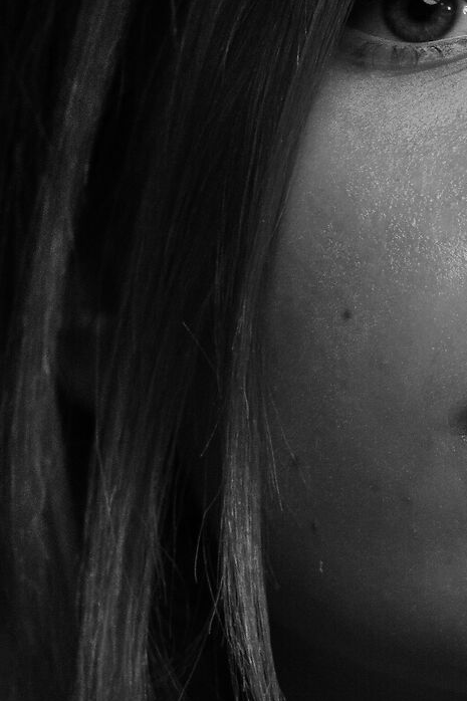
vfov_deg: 3.8
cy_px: 593
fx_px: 10545
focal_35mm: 542
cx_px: 514
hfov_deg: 2.5
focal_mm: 105
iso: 400
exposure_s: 1/125
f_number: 3
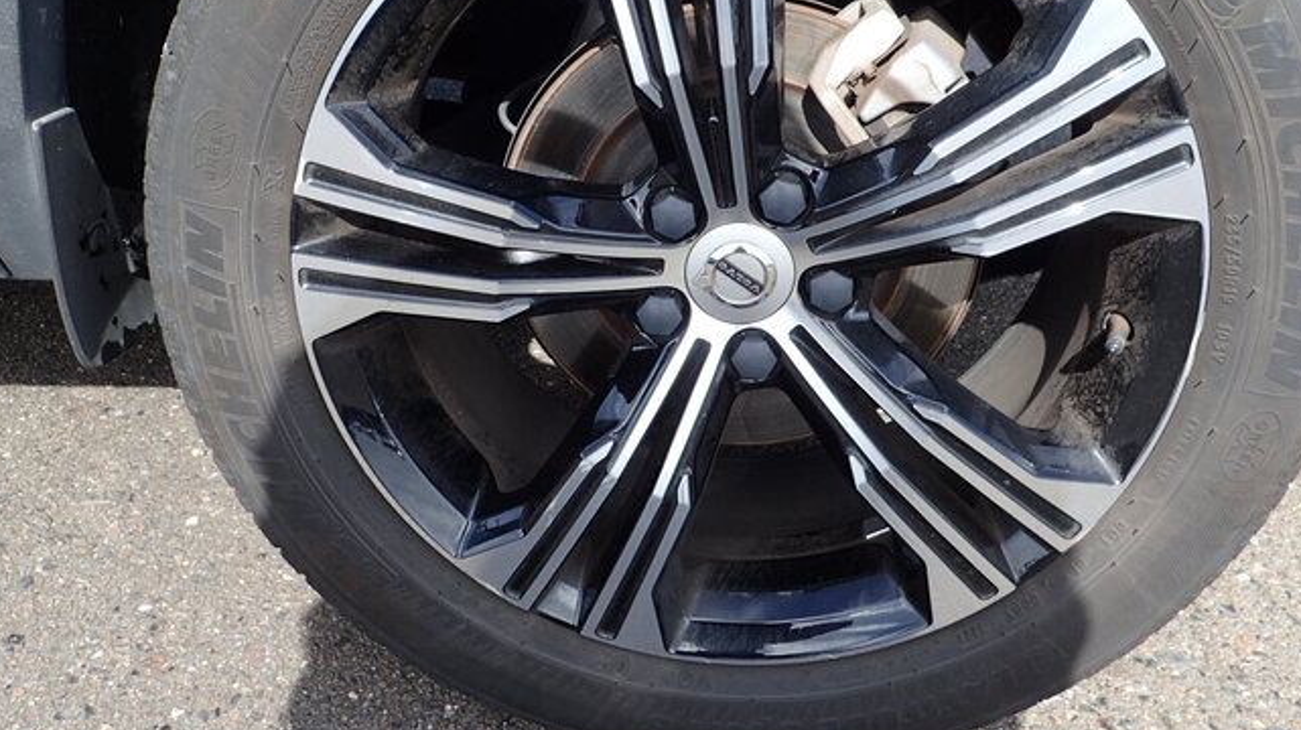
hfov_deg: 58.0
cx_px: 664
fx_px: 1172
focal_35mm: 34
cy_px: 193
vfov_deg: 34.0
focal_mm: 4.5
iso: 100
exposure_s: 1/500
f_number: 2.8
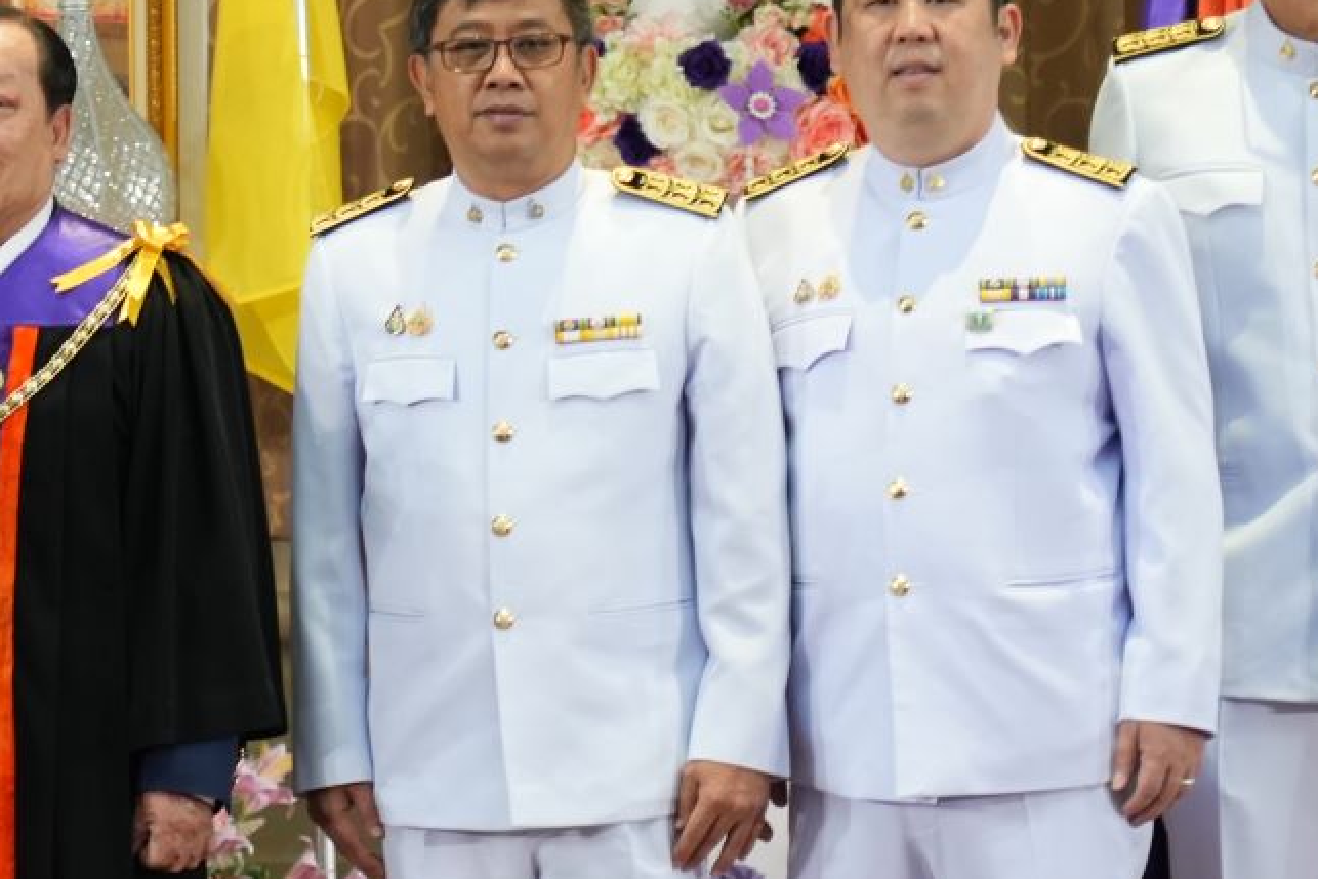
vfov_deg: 6.1
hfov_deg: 8.9
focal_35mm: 227
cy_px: 241
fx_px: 8312
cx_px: -478
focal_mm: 73
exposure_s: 1/80
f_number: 4
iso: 1600
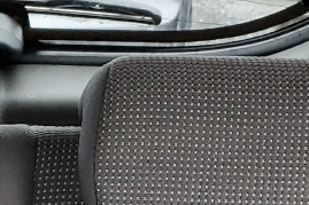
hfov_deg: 11.9
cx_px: -210
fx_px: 1381
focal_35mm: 161
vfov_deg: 8.1
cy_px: 421
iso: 121
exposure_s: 1/60.2
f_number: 1.5
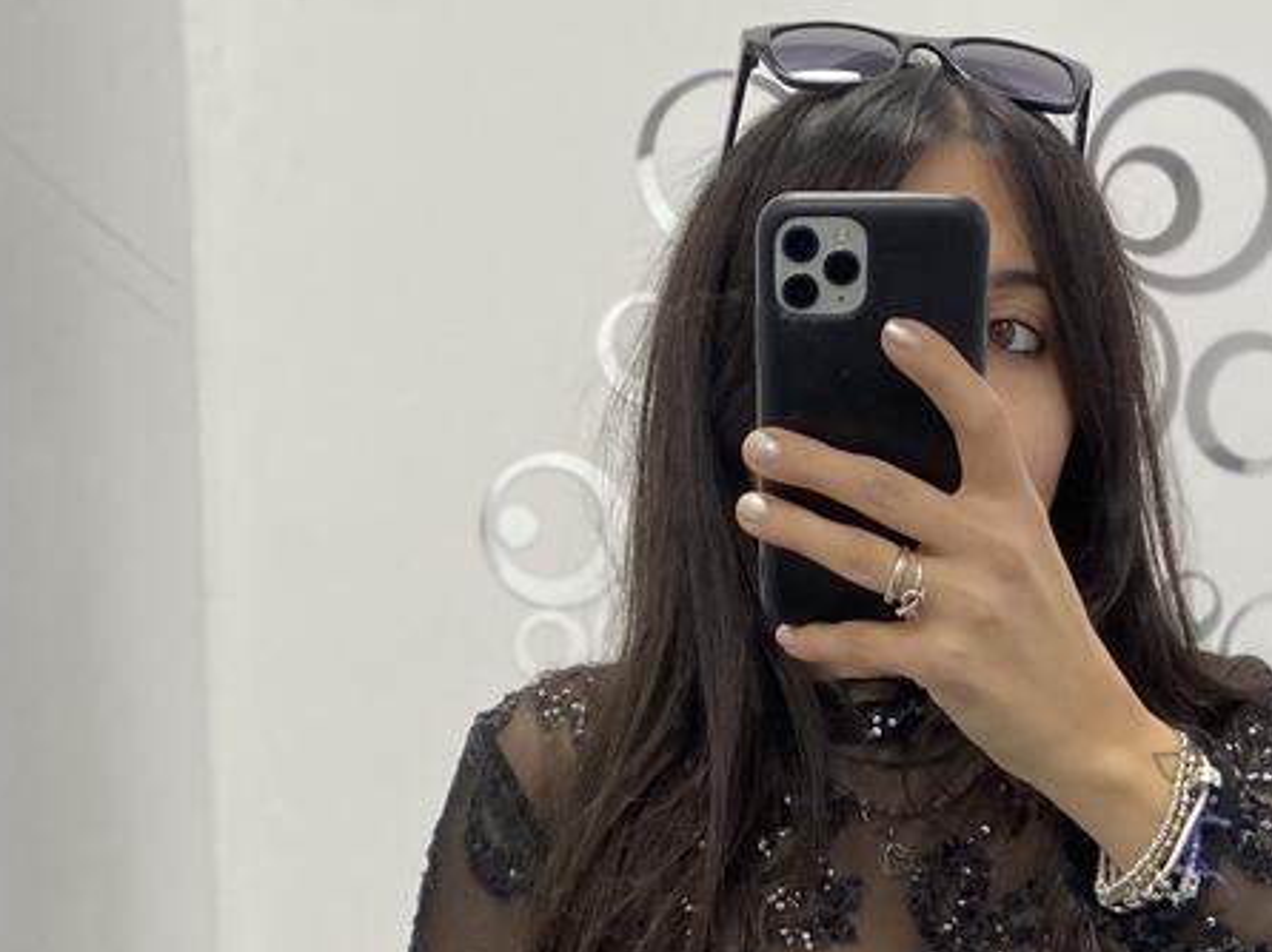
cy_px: 1277
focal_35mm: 70
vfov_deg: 19.2
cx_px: 1018
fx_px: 2571
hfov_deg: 27.2
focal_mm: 4.25
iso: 64
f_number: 1.8
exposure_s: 1/50
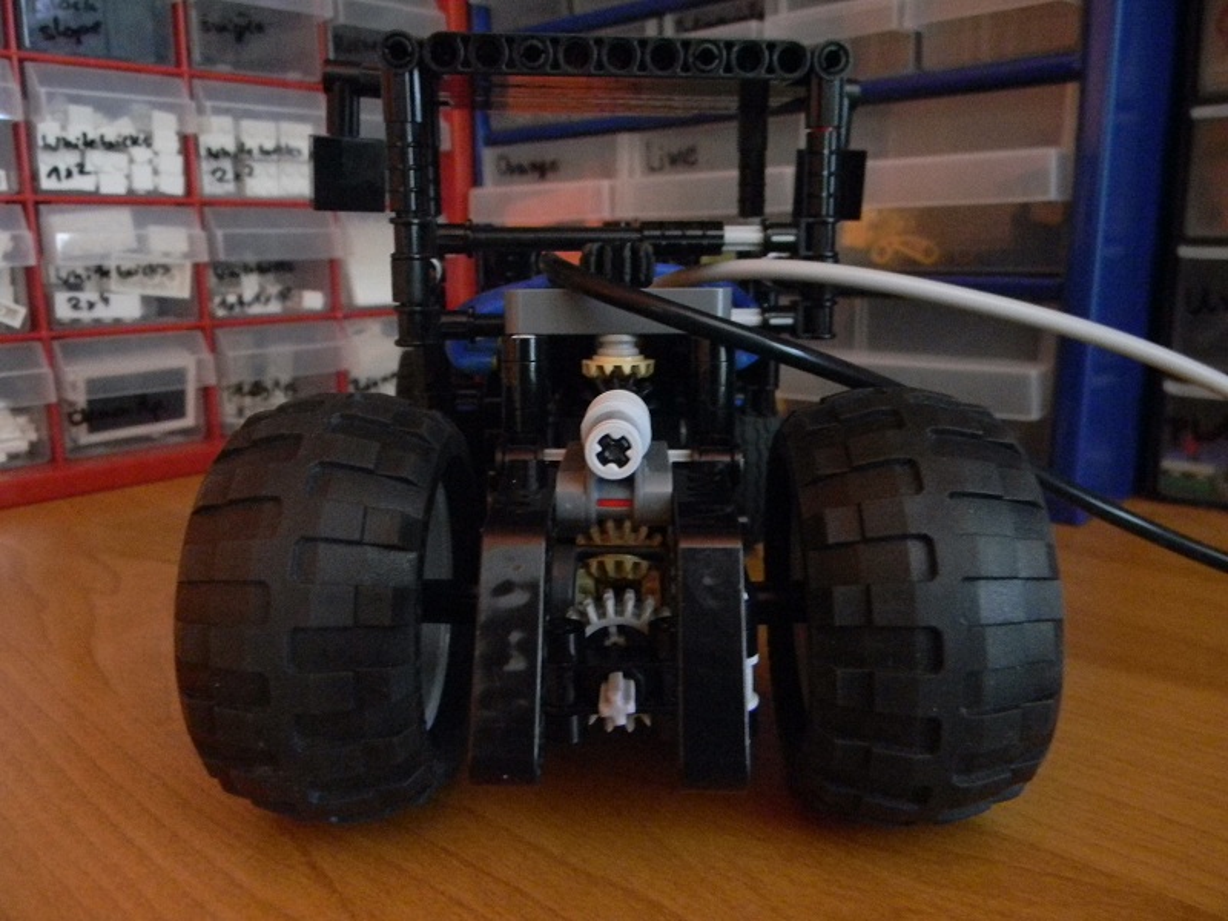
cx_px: 614
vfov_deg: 49.7
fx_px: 993
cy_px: 460
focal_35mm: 28
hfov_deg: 63.4
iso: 800
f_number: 3.5
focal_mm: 5
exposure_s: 1/8
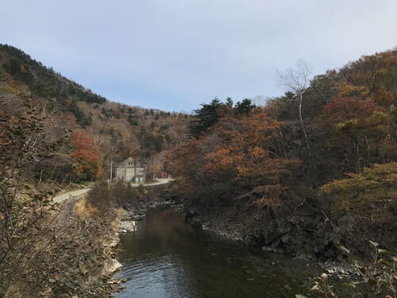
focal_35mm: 28
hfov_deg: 63.4
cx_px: 198
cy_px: 149
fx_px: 321
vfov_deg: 49.7
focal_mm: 3.99
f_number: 1.8
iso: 20
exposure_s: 1/2179
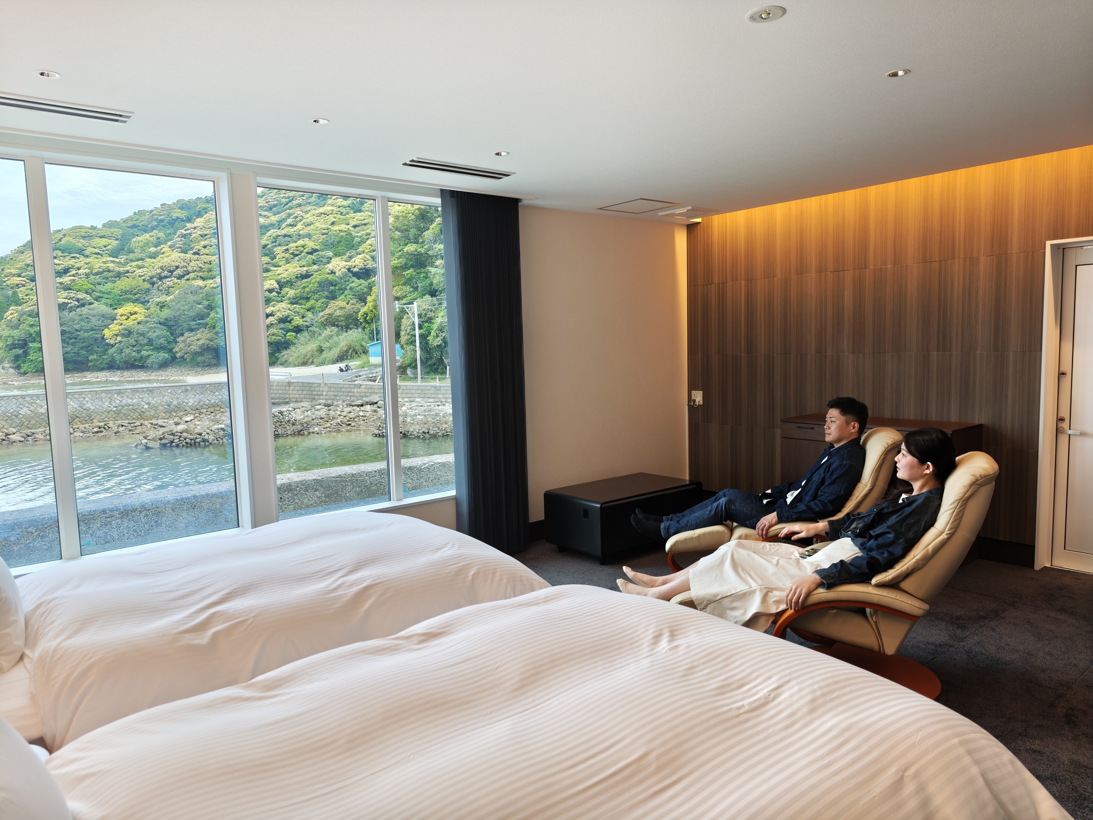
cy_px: 410
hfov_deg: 73.9
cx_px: 546
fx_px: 726
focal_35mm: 23
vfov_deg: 58.9
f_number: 1.63
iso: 320
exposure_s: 1/120
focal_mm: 8.72
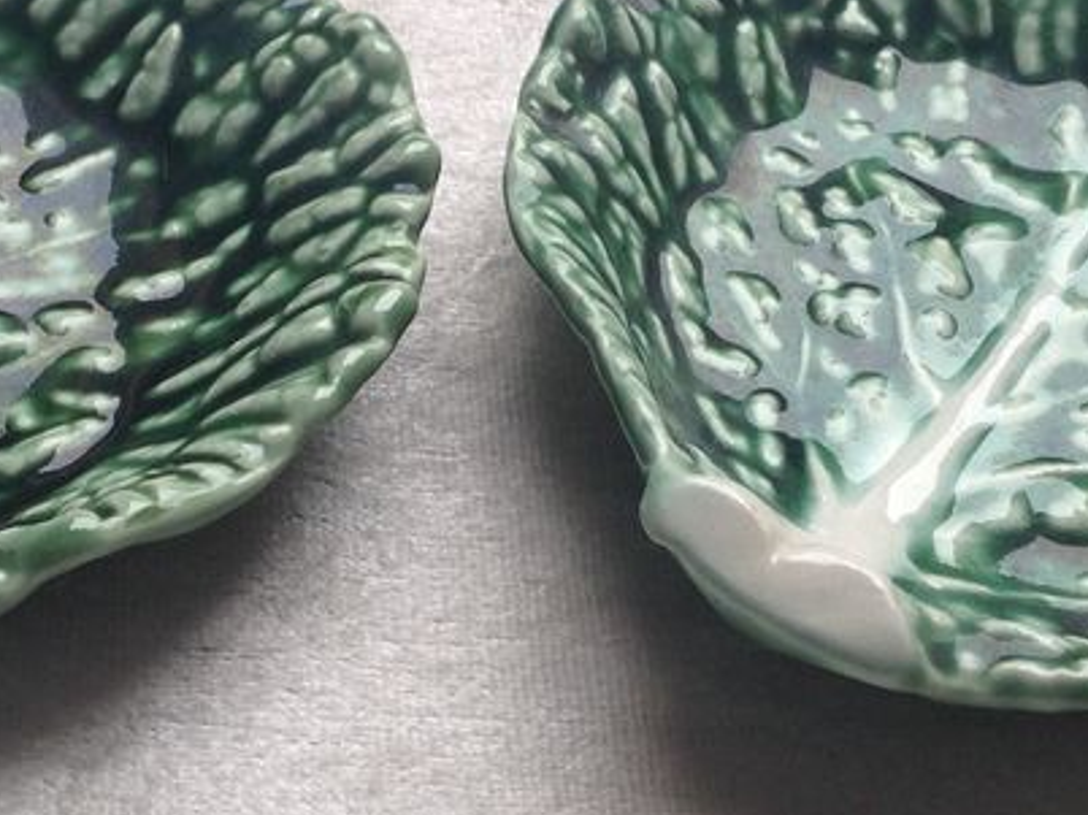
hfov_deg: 22.5
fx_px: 2733
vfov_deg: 17.0
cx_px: 466
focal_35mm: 87
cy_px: 372
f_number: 2.4
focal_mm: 4.28
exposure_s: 1/120
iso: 50
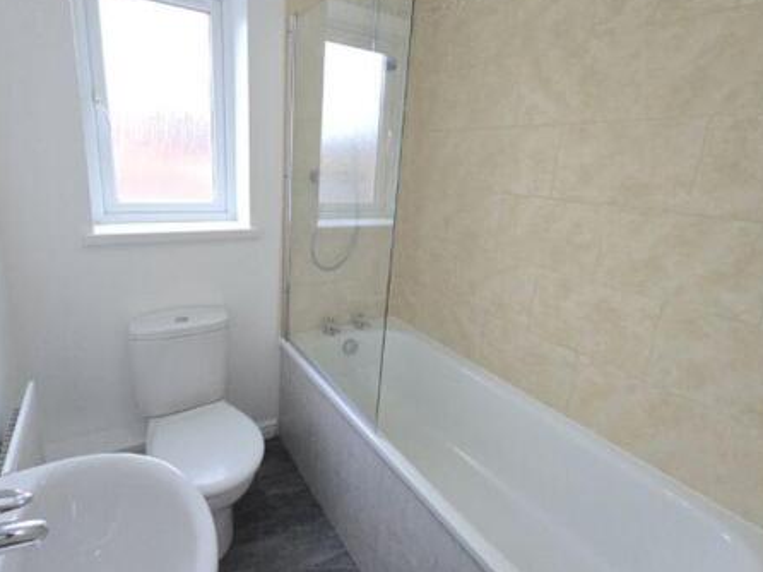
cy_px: 266
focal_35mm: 17
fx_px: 375
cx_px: 353
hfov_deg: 90.9
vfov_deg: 74.6
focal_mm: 2.2
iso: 250
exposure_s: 1/64
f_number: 2.2
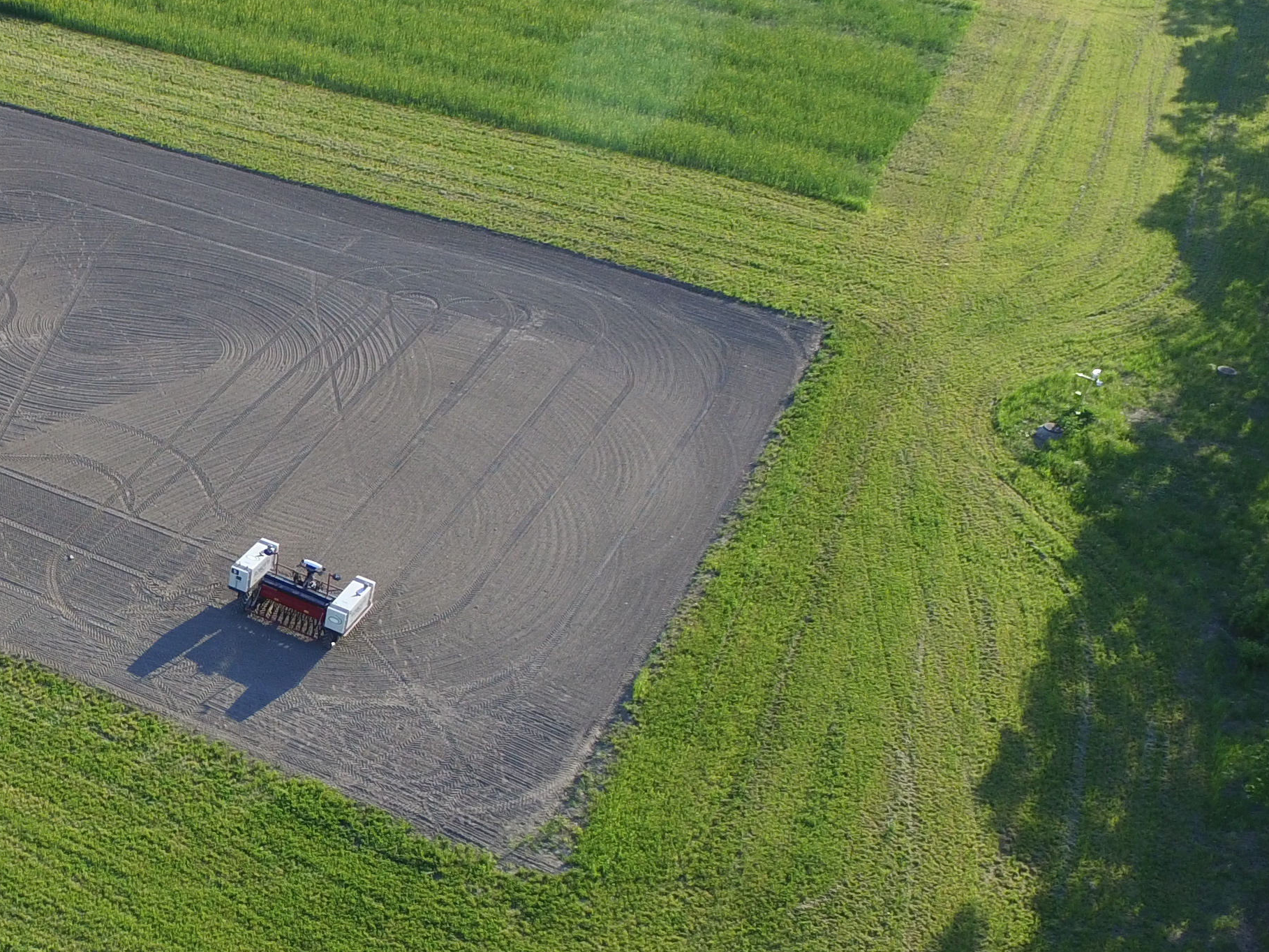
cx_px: 36
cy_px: 630
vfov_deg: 32.6
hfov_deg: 38.7
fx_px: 1613
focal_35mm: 44
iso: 100
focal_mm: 3.61
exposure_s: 1/364
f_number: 2.8
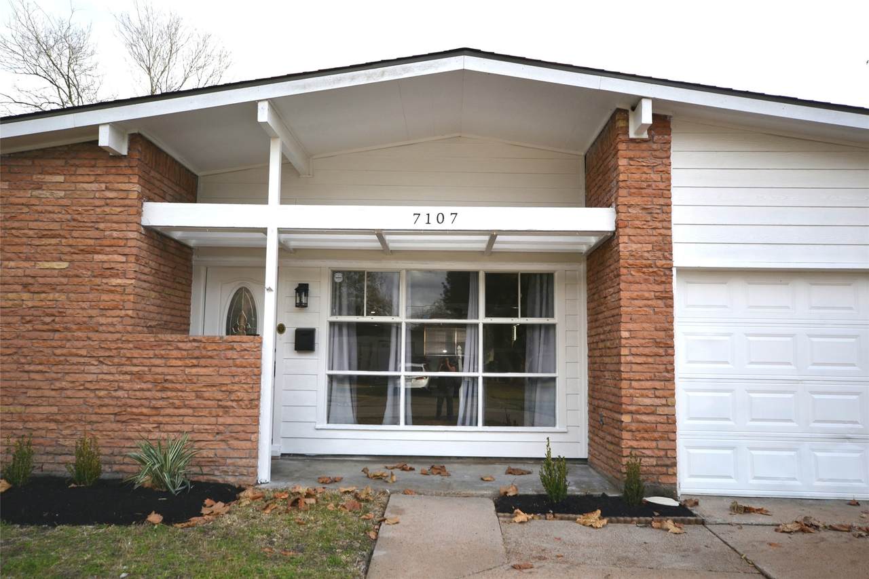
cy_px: 290
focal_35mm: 28
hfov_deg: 64.6
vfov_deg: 45.7
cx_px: 434
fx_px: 688
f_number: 6.3
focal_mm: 19
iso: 100
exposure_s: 1/160
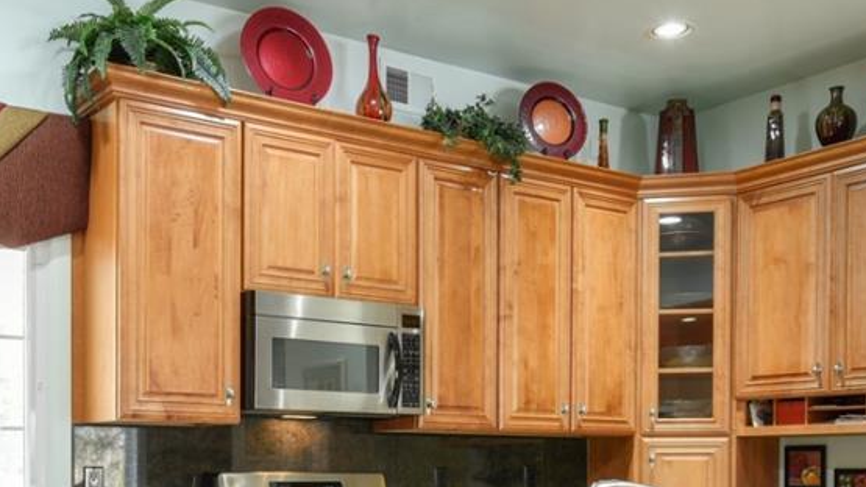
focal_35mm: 51
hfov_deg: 40.4
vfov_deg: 22.5
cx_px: 334
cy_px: 496
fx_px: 1171
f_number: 8
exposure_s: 1/10
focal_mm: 18
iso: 400
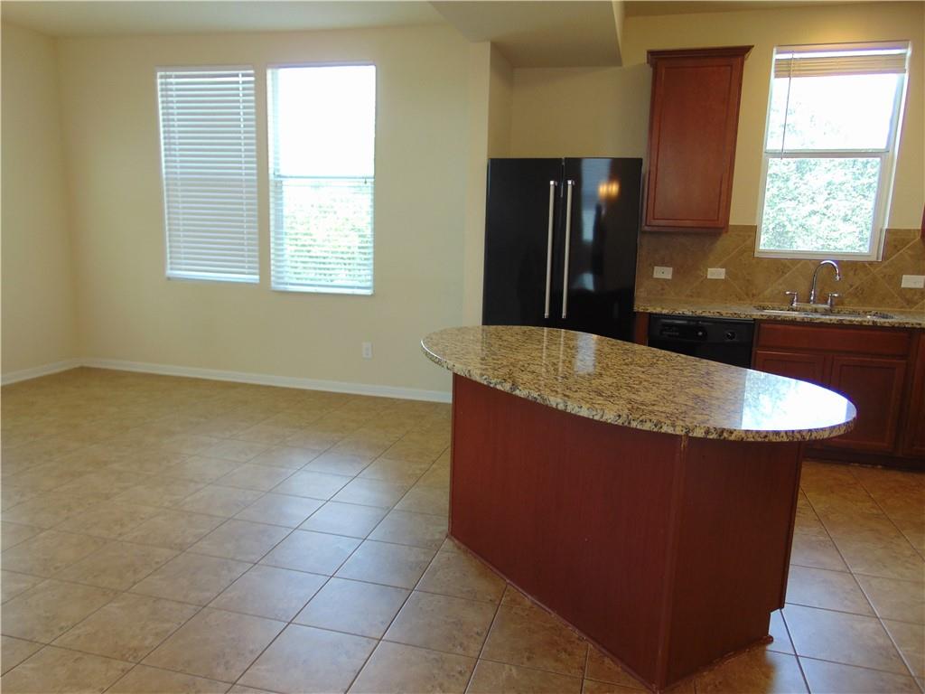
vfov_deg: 54.9
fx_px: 668
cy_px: 347
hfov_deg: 69.4
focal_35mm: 25
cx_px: 462
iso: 80
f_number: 3
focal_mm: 4.5
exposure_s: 1/30
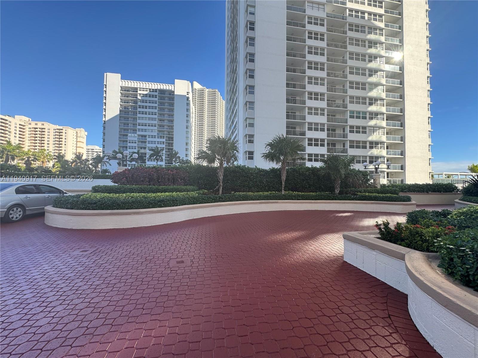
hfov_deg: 102.1
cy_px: 179
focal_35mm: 14
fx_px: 193
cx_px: 239
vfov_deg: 85.7
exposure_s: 1/335
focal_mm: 2.22
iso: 40
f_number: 2.2
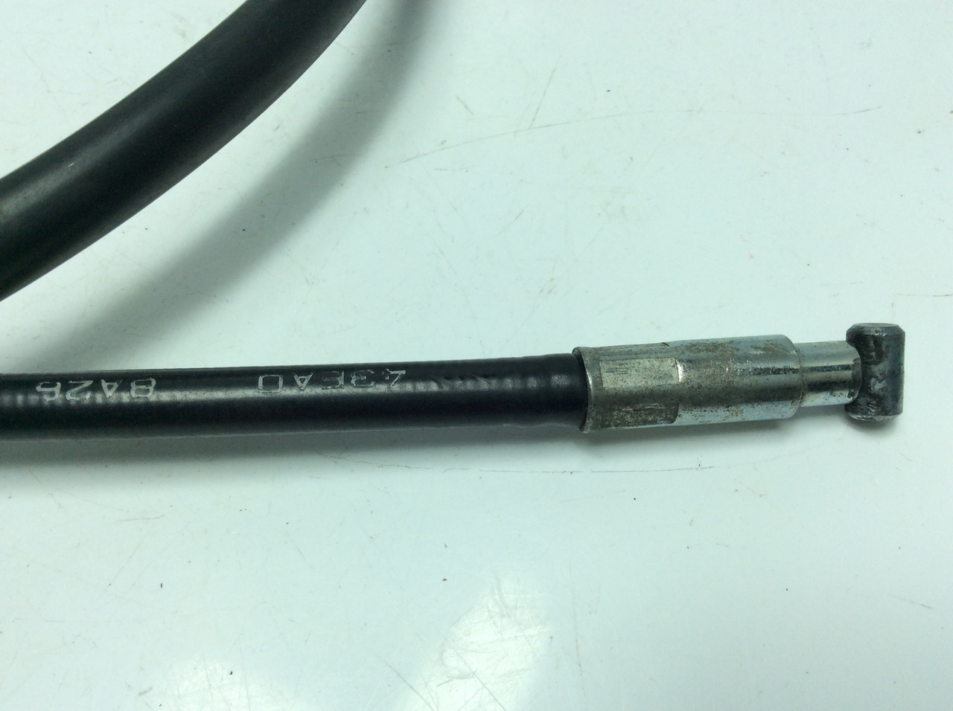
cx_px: 476
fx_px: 880
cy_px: 356
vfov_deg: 44.1
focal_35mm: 32
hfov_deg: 56.9
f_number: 2.4
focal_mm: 3.3
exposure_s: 1/545
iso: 32
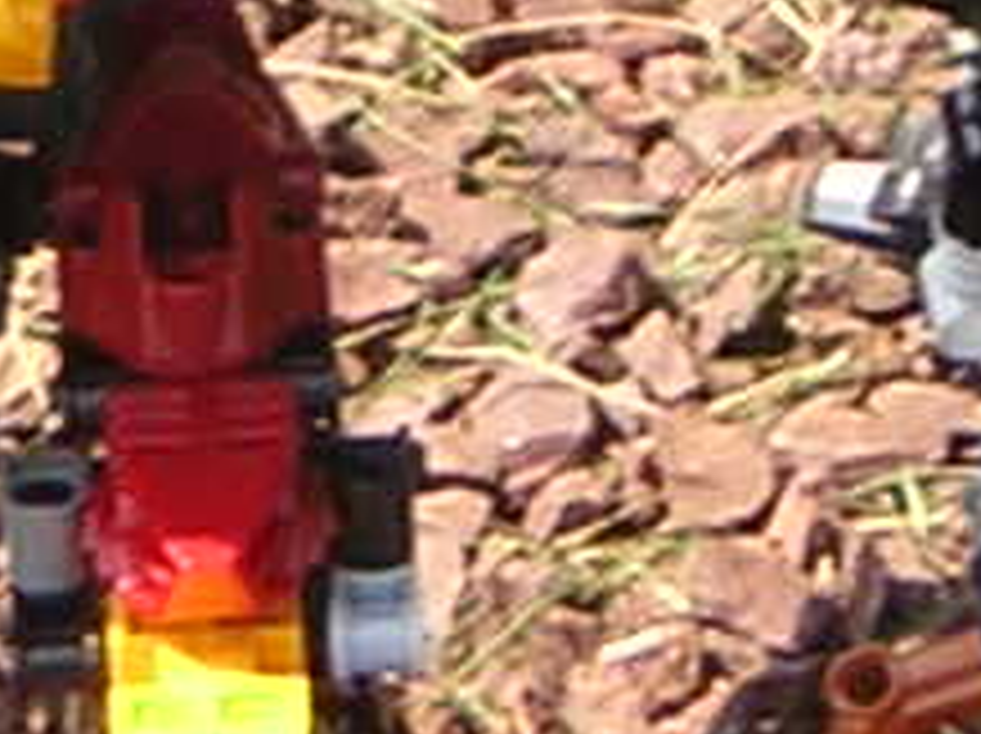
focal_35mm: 793
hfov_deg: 2.5
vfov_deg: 1.9
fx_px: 22449
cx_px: 27
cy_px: -194
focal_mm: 14.1
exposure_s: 1/144
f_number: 4.7
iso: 100
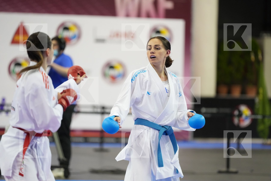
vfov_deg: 6.9
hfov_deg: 10.3
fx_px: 1505
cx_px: 136
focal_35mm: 200
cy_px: 90
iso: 3200
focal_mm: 200
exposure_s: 1/1000
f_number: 2.8
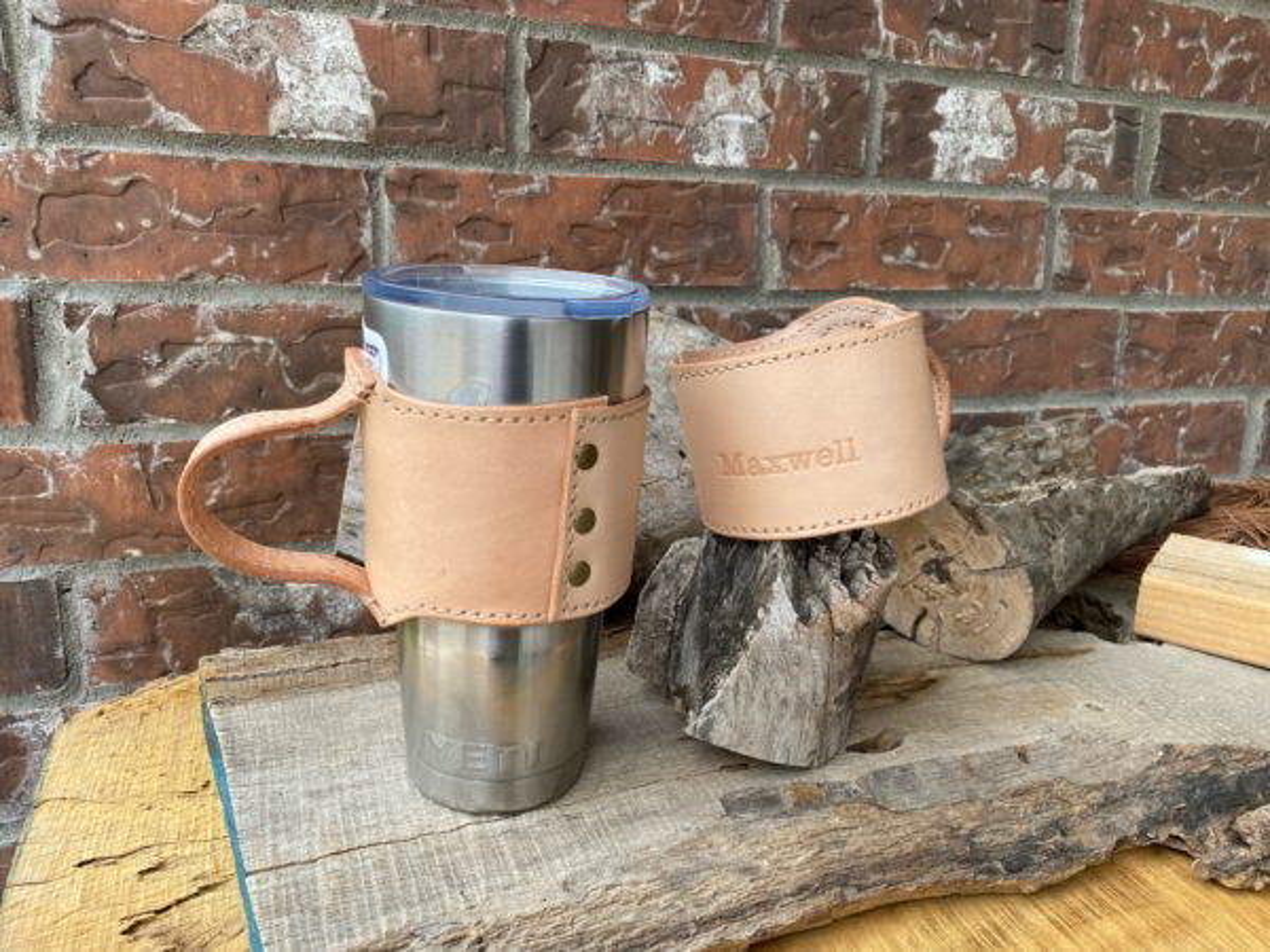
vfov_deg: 53.1
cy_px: 476
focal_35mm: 26
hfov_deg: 67.3
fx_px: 954
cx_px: 635
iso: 32
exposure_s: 1/124
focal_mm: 4.25
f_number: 1.8
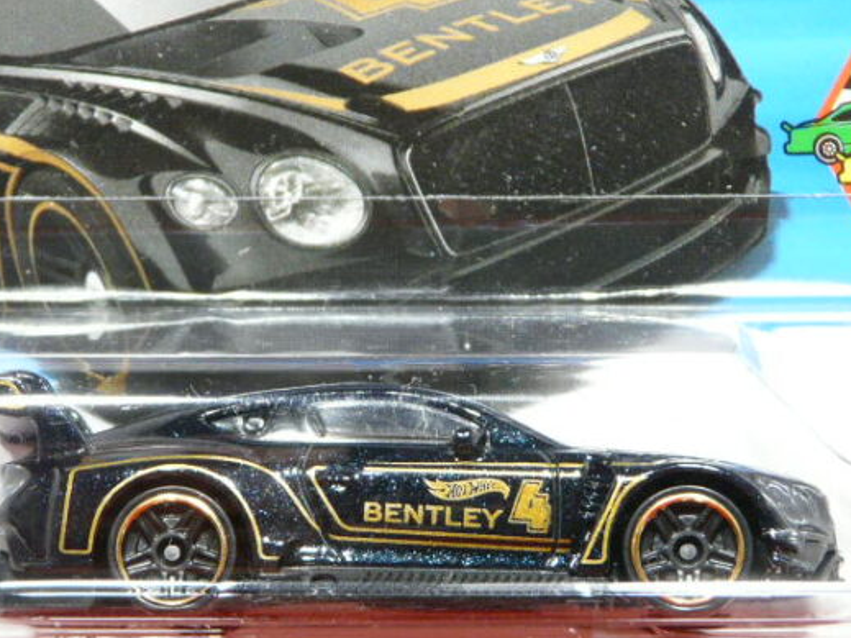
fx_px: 4350
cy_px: 340
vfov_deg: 8.4
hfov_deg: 11.2
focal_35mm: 177
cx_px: 413
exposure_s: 1/25
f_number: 3.6
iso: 200
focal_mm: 15.8
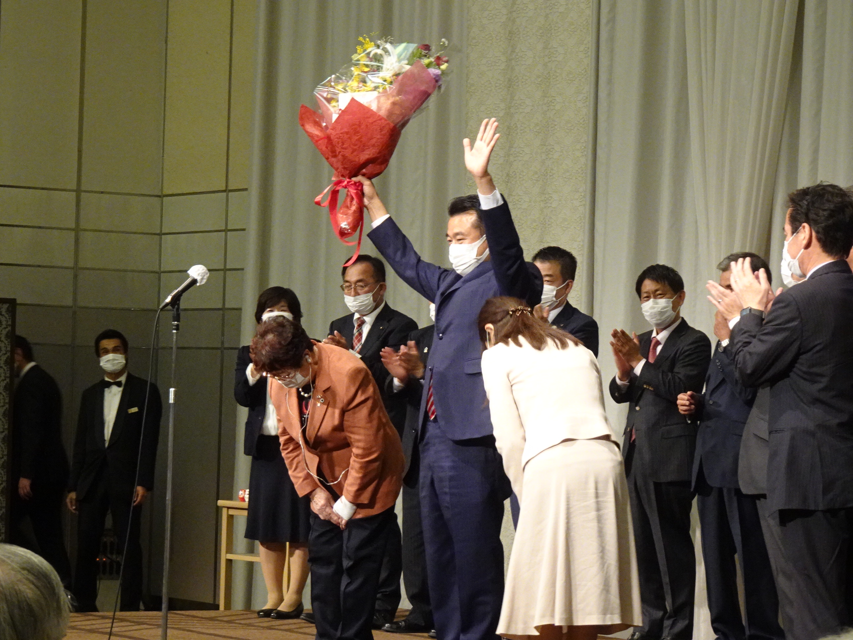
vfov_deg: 12.1
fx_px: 3006
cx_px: 426
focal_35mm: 122
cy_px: 320
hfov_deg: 16.1
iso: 800
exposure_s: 1/30
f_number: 5.6
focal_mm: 19.38
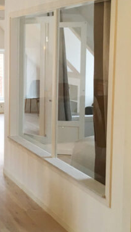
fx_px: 414
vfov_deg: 31.3
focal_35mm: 67
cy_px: 87
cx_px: -33
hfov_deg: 17.1
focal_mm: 4.15
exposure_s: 1/33
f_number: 2.2
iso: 80
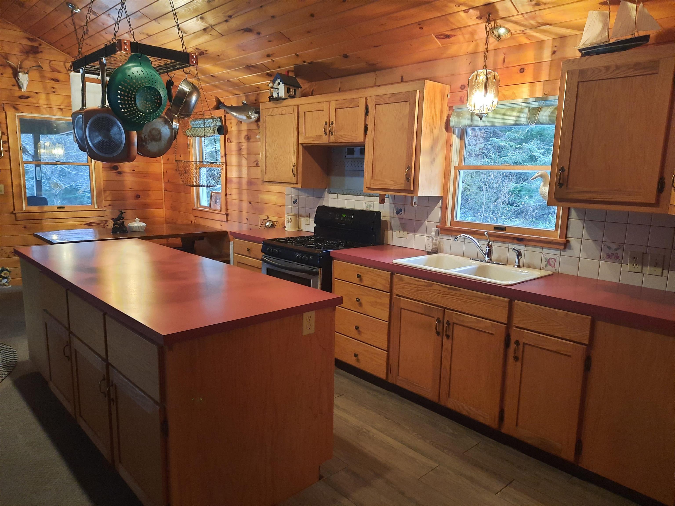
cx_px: 338
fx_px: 487
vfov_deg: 54.9
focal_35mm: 25
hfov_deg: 69.4
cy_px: 253
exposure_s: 1/24
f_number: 2
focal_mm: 4.6
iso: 320
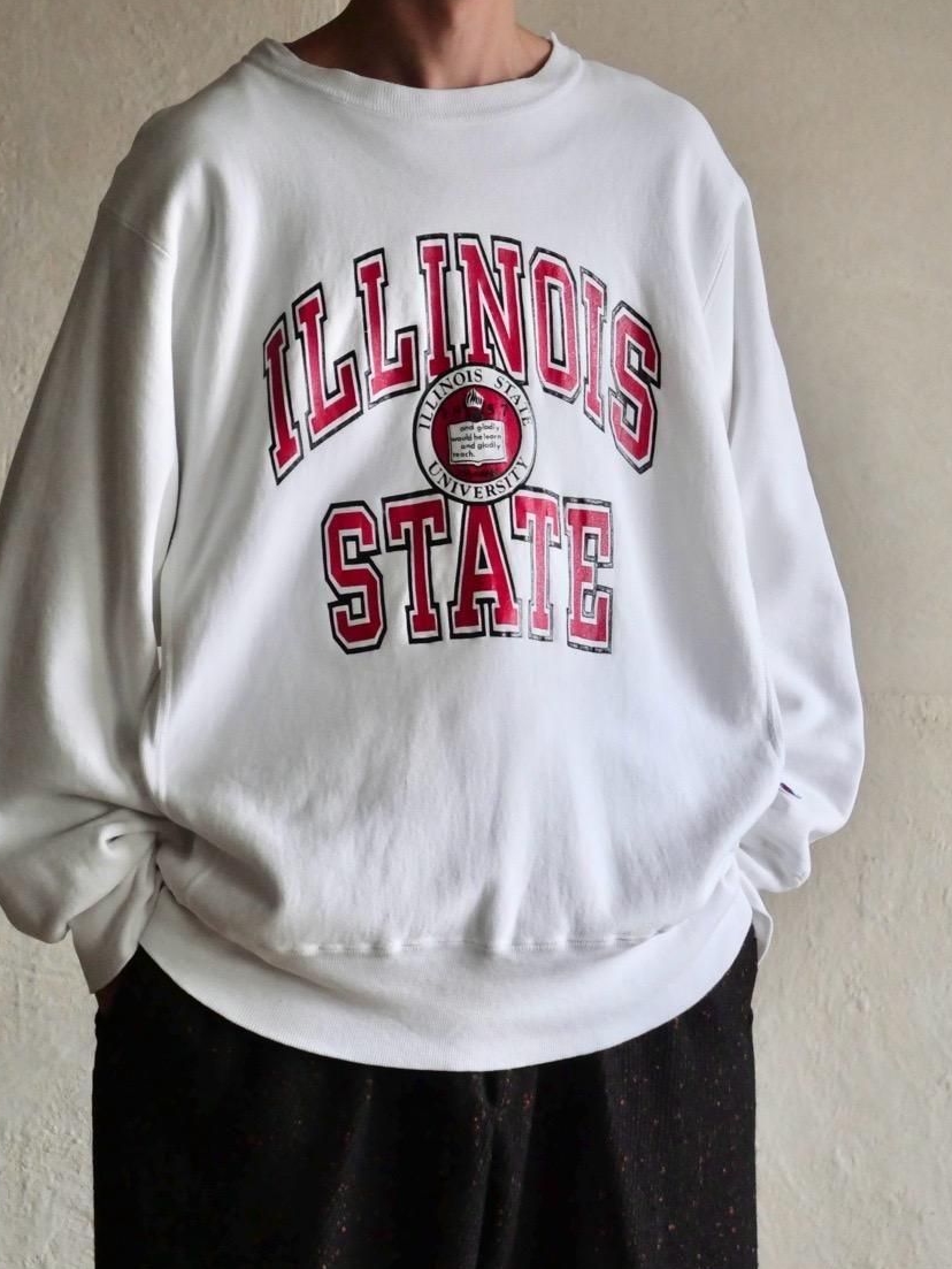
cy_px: 582
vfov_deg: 17.0
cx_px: 410
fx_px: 4251
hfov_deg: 12.8
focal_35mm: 116
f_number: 3.9
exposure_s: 1/125
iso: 2500
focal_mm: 50
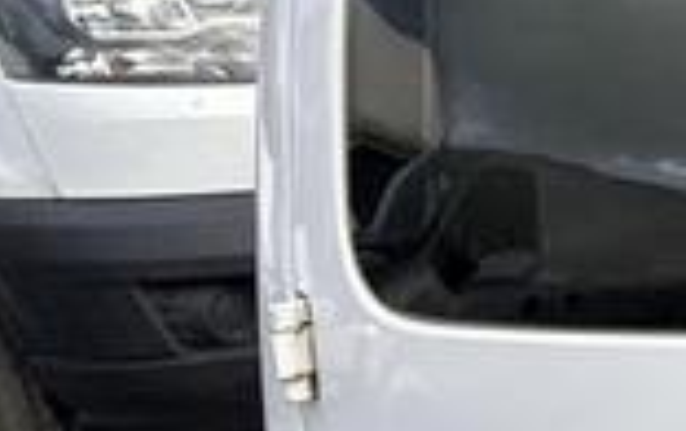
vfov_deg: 8.3
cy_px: 435
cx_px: 1816
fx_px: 2958
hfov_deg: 10.6
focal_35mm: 158
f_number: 1.6
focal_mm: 5.96
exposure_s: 1/561
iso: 50
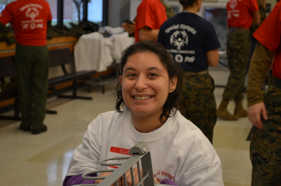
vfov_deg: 18.8
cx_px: 140
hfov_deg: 28.1
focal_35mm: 72
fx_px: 561
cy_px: 93
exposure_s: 1/60
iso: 560
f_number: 5.6
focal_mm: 48
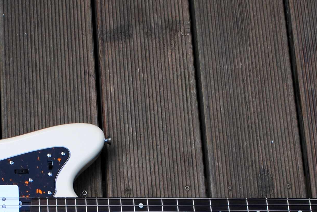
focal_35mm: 123
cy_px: 211
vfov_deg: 11.1
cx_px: 76
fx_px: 1084
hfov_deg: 16.5
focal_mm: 26
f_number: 7.1
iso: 100
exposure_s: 1/200
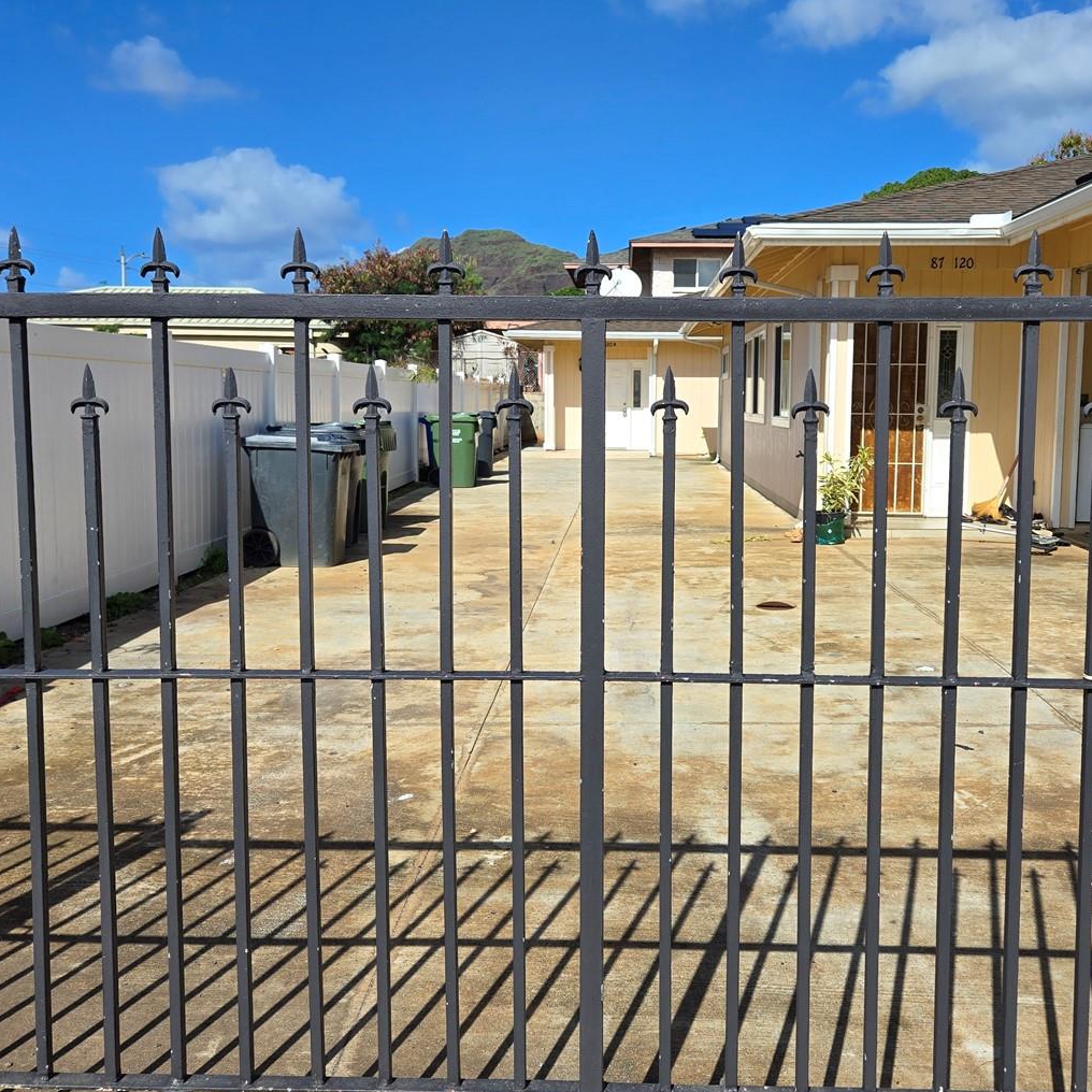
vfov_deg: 51.1
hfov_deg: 51.0
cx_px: 608
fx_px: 1142
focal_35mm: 32
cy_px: 506
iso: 25
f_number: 1.8
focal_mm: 5.4
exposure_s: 1/2579
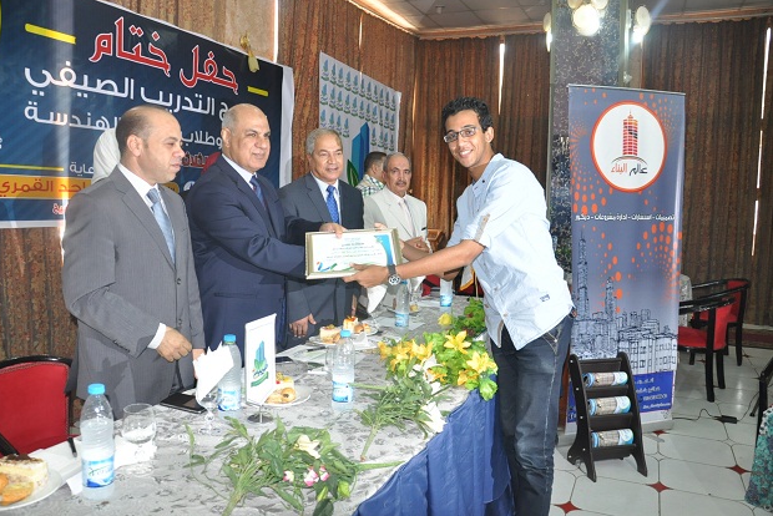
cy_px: 254
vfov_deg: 46.4
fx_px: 601
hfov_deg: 65.4
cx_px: 373
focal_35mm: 28
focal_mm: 18
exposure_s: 1/60
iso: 1000
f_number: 4.5
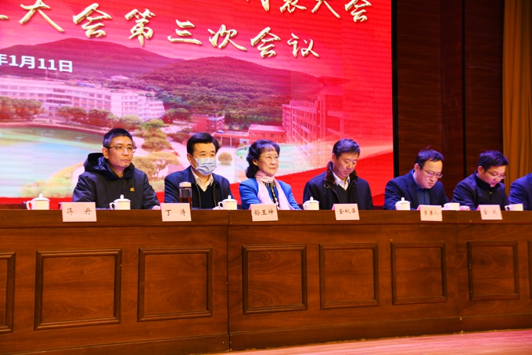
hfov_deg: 30.5
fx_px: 975
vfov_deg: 20.6
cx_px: 266
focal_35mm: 66
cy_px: 178
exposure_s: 1/100
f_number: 7.1
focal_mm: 66
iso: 800
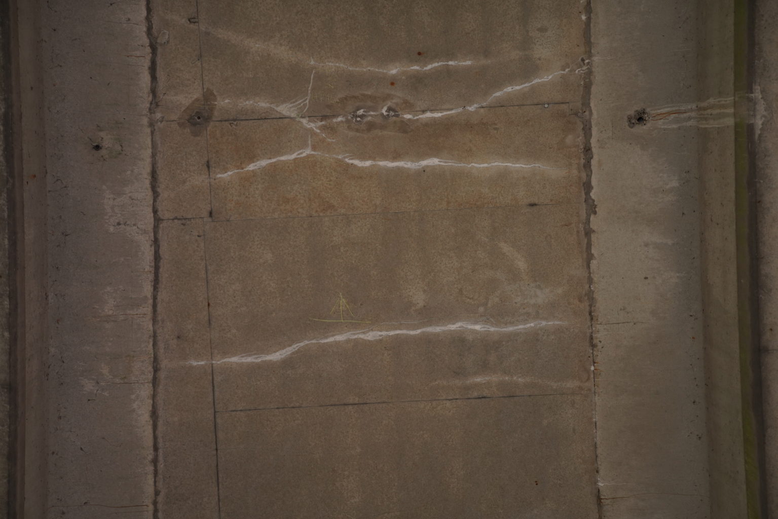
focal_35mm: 70
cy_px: 260
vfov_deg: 19.5
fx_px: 1513
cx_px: 389
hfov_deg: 28.8
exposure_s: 1/160
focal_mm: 70
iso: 400
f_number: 2.8
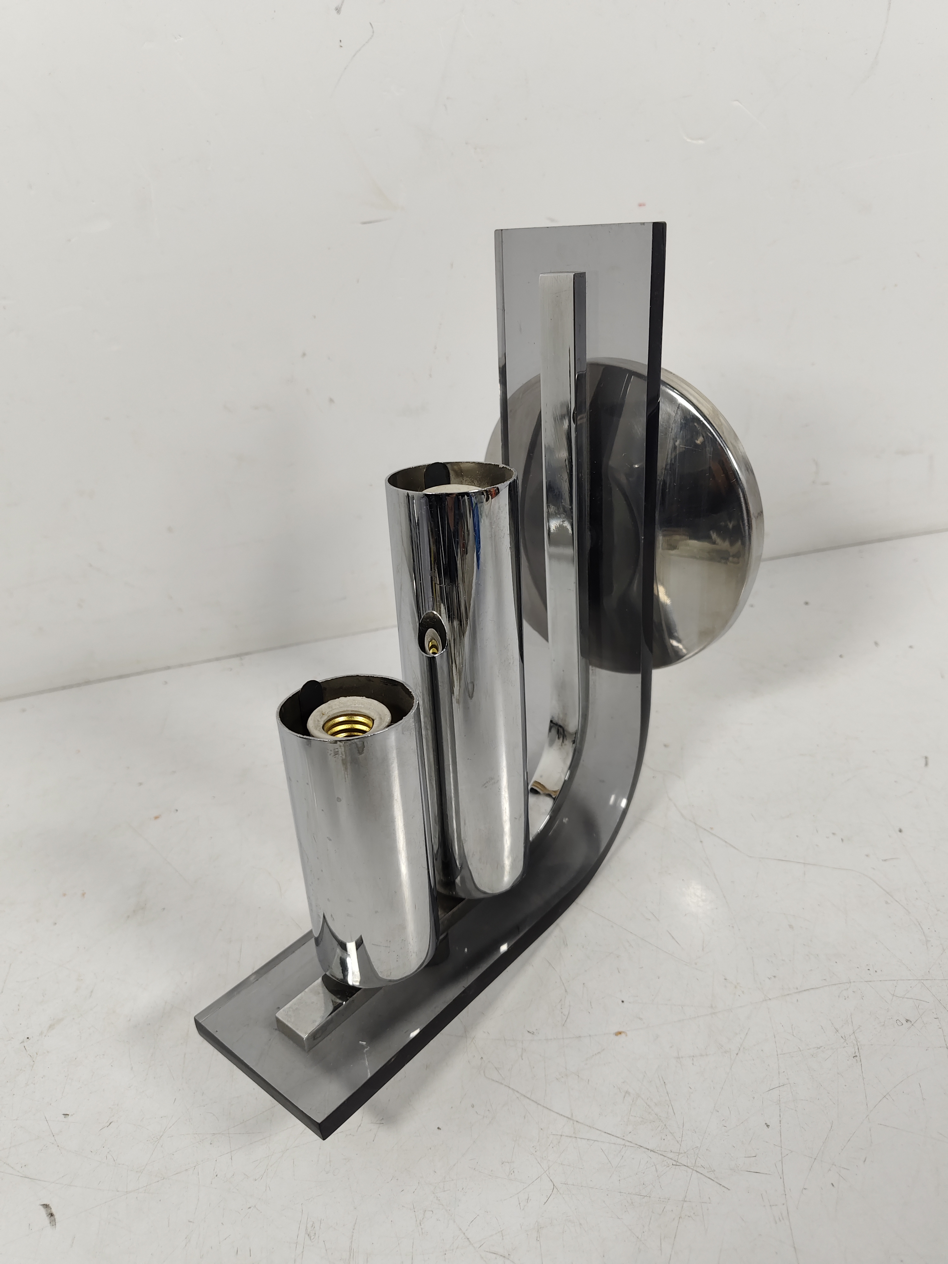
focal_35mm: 24
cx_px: 474
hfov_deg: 56.8
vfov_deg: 71.6
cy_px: 632
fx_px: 876
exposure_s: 1/100
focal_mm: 5.56
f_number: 1.88
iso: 247
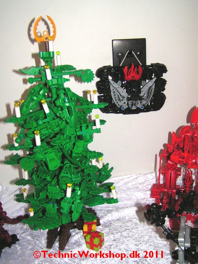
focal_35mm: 38
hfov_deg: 37.7
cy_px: 132
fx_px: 290
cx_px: 99
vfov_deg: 49.0
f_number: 2.8
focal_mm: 5.8
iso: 200
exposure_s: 1/40
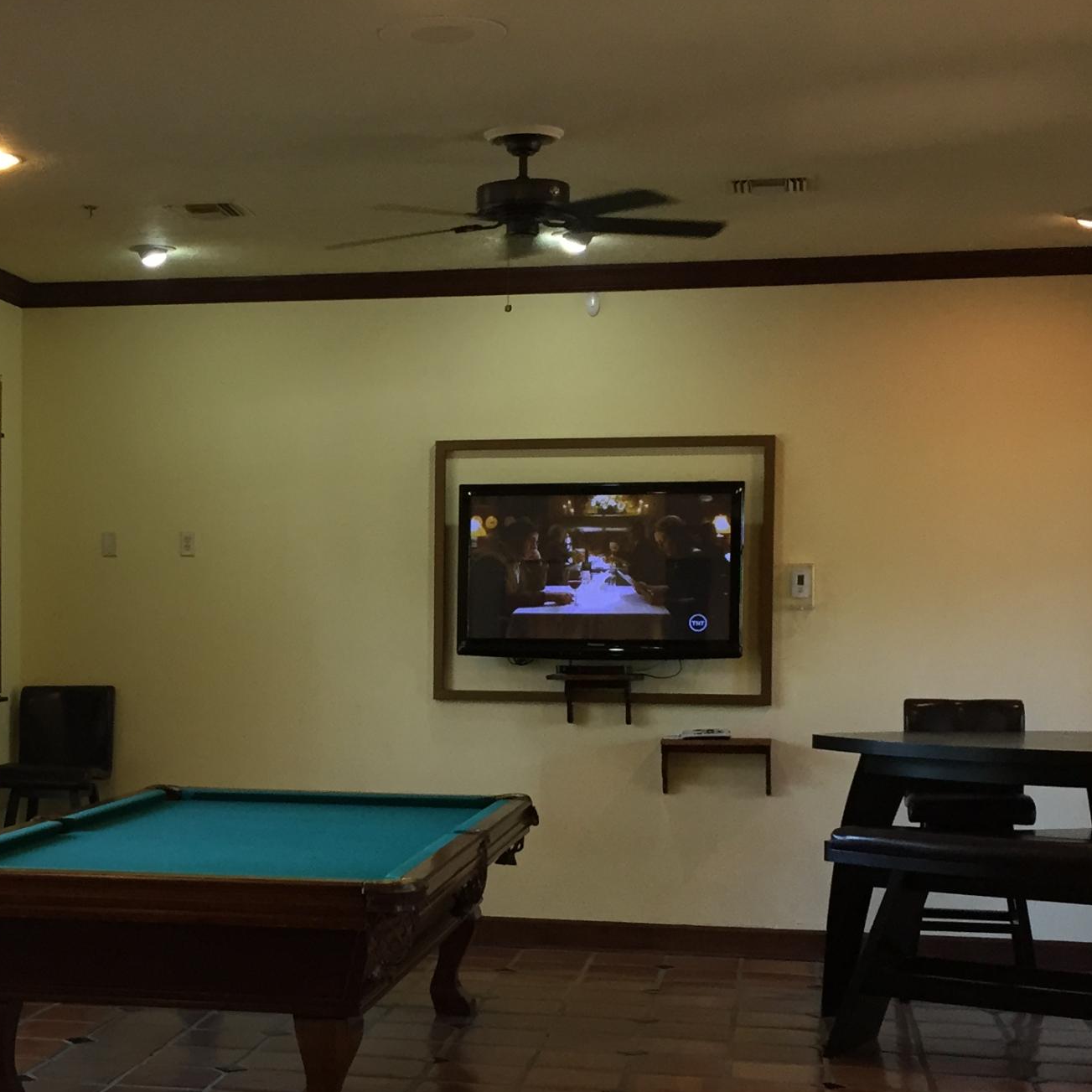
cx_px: 225
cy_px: 705
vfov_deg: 28.9
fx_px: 2106
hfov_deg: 28.5
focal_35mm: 59
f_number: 2.2
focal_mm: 4.15
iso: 40
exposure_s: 1/30
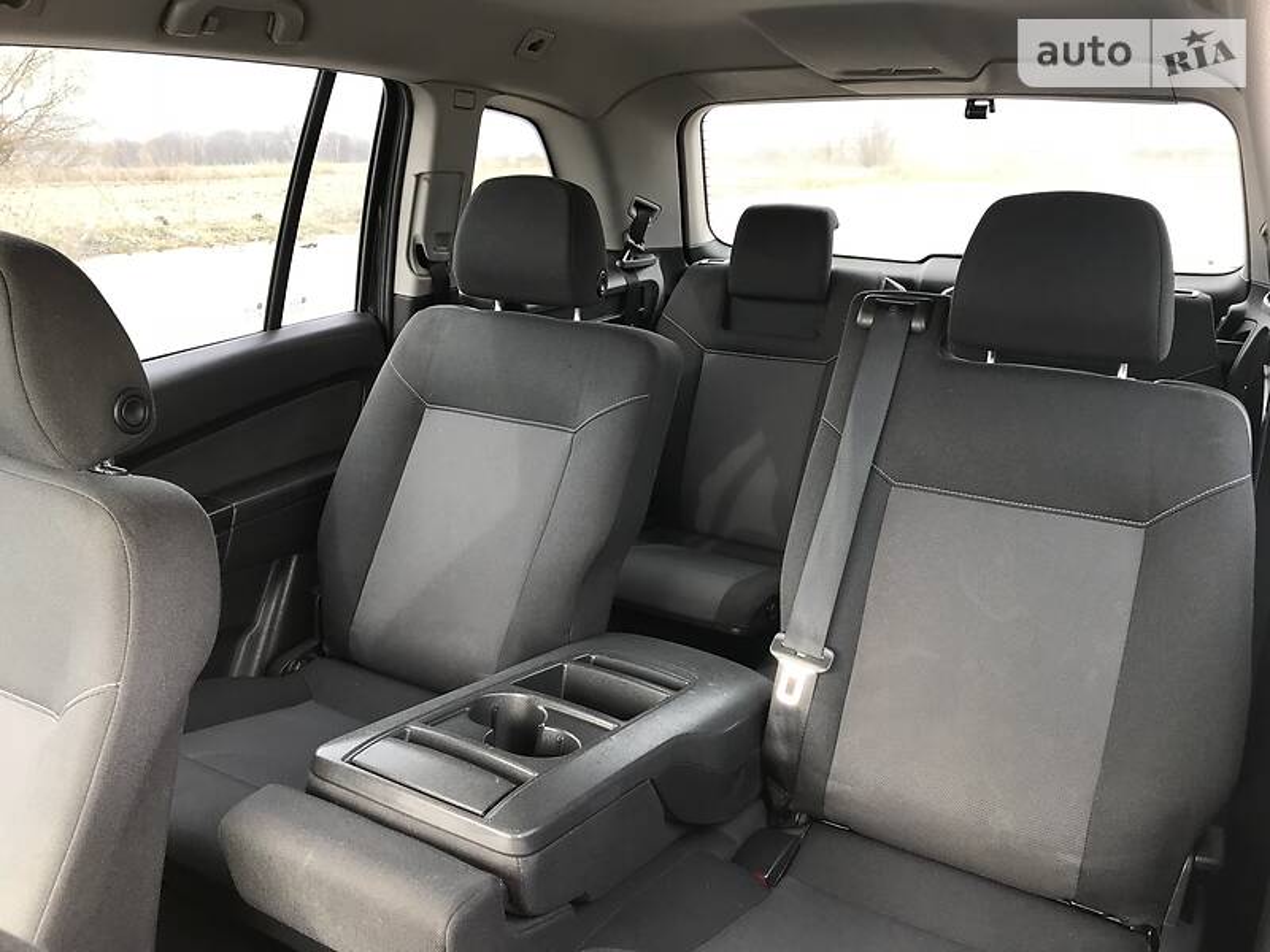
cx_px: 635
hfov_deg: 63.4
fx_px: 1027
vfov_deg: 49.7
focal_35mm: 28
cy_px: 476
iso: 32
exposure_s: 1/45
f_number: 1.8
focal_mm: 4
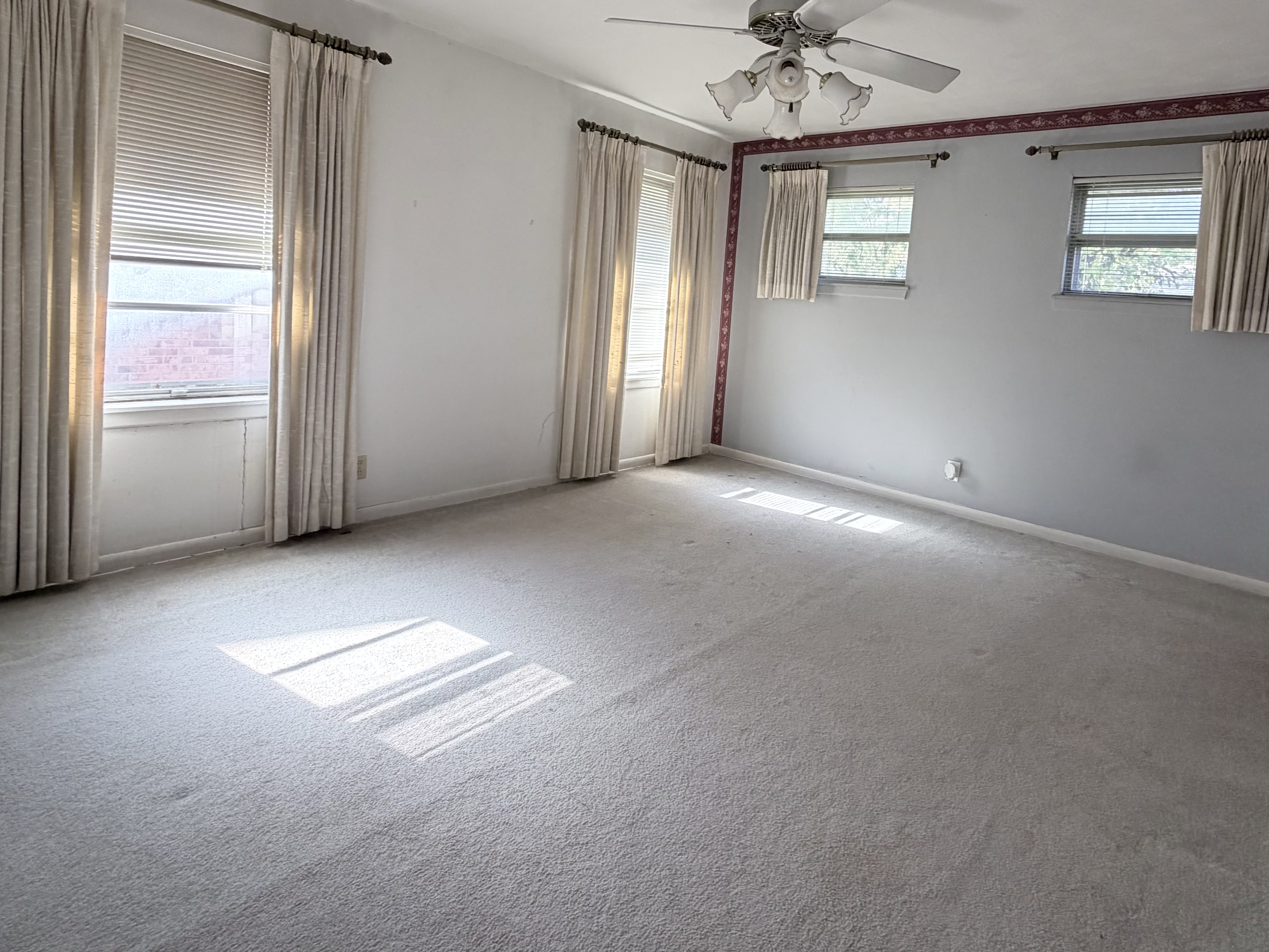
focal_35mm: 19
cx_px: 732
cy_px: 345
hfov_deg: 84.1
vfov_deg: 67.4
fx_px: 697
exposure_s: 1/121
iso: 160
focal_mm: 2.22
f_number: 2.2
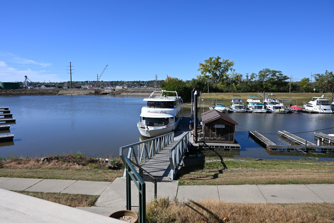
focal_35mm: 24
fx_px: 223
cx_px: 167
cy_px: 112
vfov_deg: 53.1
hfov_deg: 73.7
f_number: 7.1
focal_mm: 16
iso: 100
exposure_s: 1/400
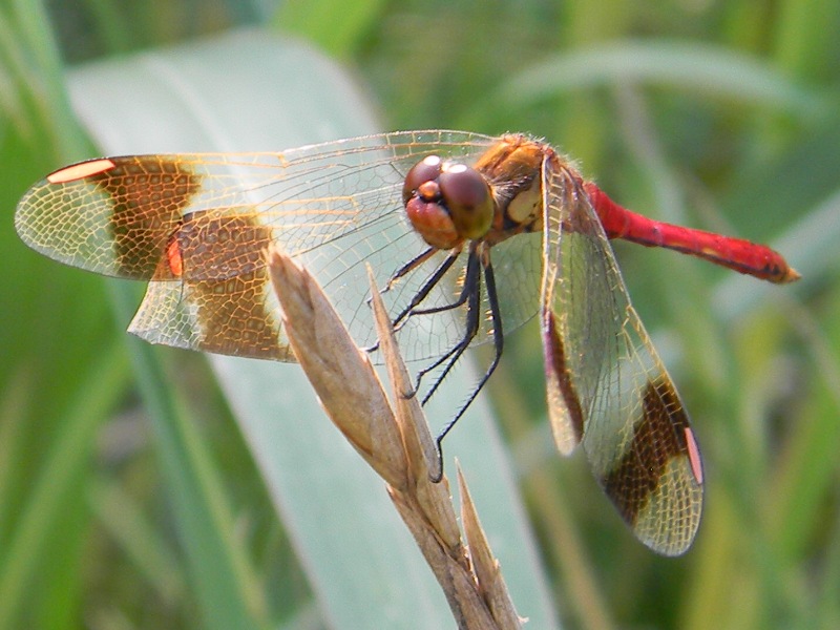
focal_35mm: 83
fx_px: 2014
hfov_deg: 23.6
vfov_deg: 17.8
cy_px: 315
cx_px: 420
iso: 80
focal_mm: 15.1
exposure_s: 1/109
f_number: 4.5
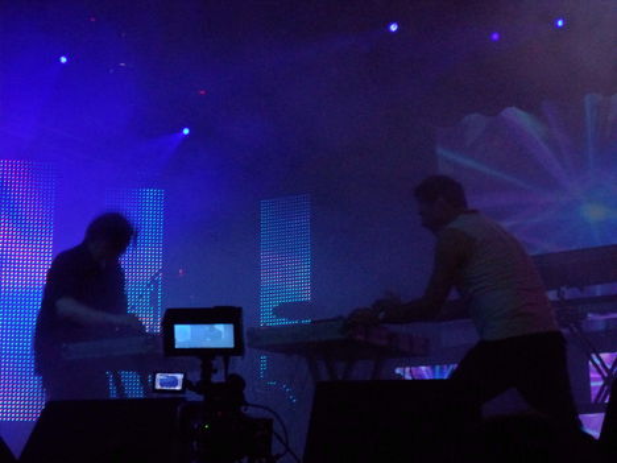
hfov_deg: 27.4
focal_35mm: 71
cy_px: 232
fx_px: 1266
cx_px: 308
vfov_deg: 20.7
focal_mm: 13.2
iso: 800
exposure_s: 1/8
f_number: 5.8
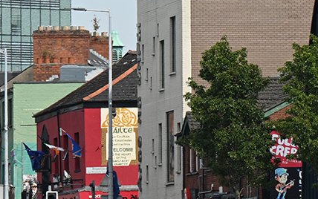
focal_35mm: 885
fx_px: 7674
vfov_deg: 1.5
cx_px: -103
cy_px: 489
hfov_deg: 2.4
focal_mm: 155
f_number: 5
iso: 125
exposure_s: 1/1000
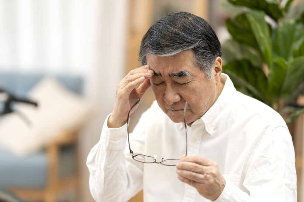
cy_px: 101
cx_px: 152
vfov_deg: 10.2
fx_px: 1140
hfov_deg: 15.2
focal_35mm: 135
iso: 320
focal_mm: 135
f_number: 1.8
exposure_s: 1/320
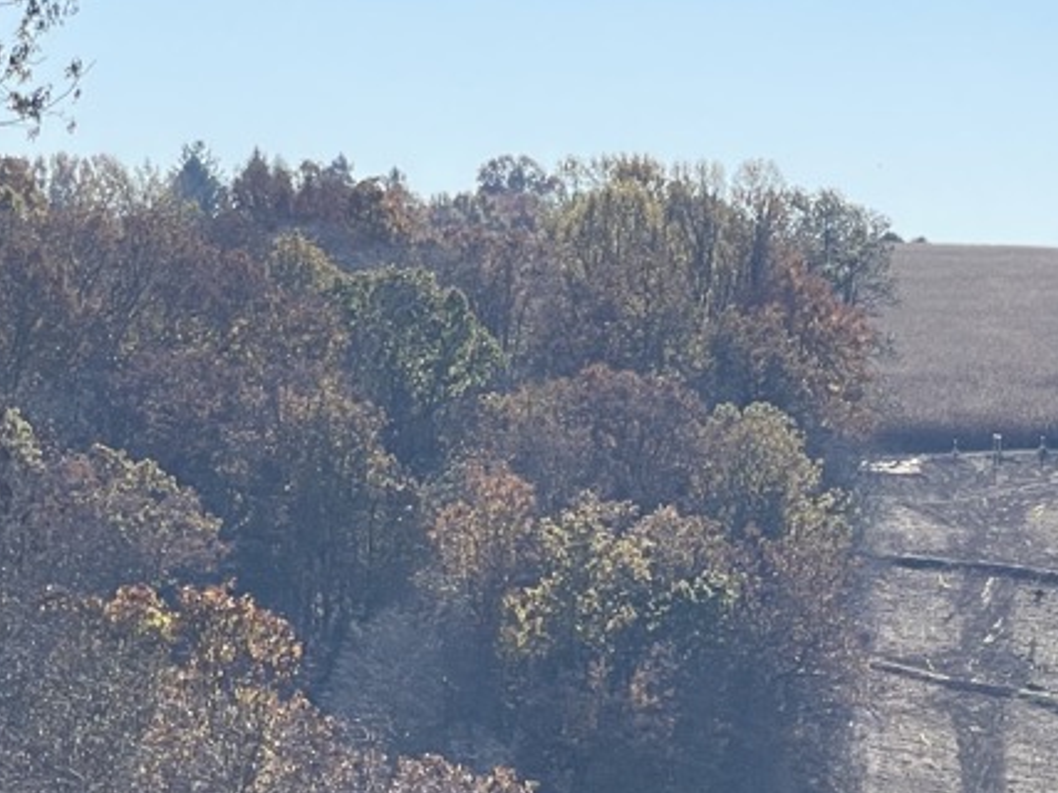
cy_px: 1048
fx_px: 5500
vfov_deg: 8.1
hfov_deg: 10.9
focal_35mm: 180
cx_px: 1090
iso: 20
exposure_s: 1/986
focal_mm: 7.5
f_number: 2.2
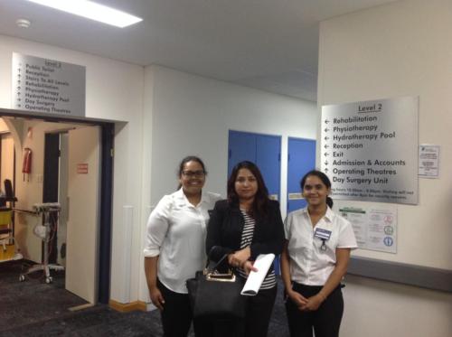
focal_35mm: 35
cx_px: 226
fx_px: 456
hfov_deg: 52.7
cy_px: 168
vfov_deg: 40.6
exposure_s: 1/17
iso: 160
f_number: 2.4
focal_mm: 4.28
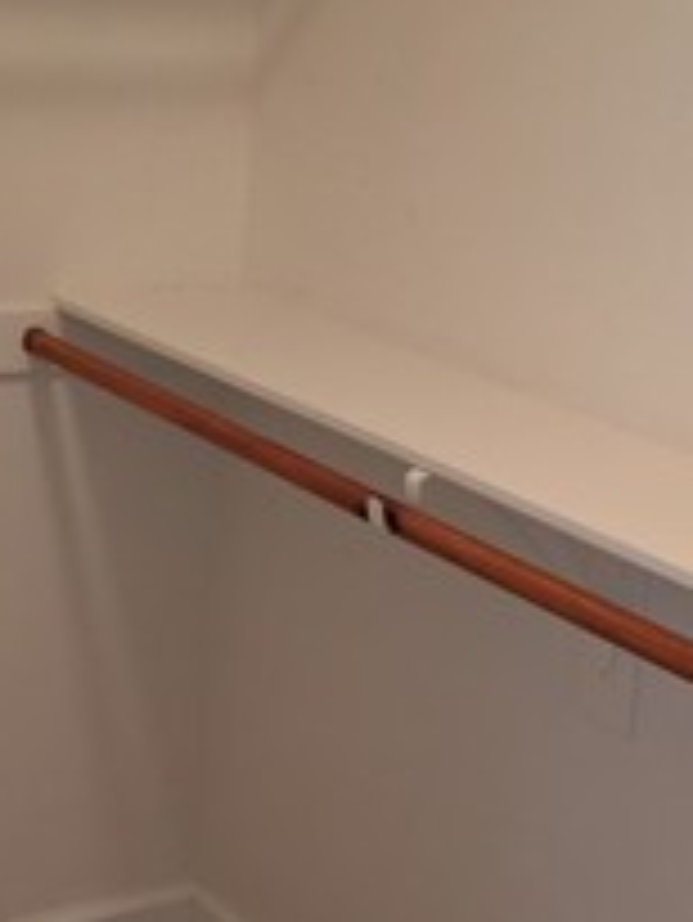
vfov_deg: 24.9
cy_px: 337
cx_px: 335
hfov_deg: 18.9
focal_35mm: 78
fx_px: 2080
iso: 456
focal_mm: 5.43
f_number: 1.89
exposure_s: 1/60
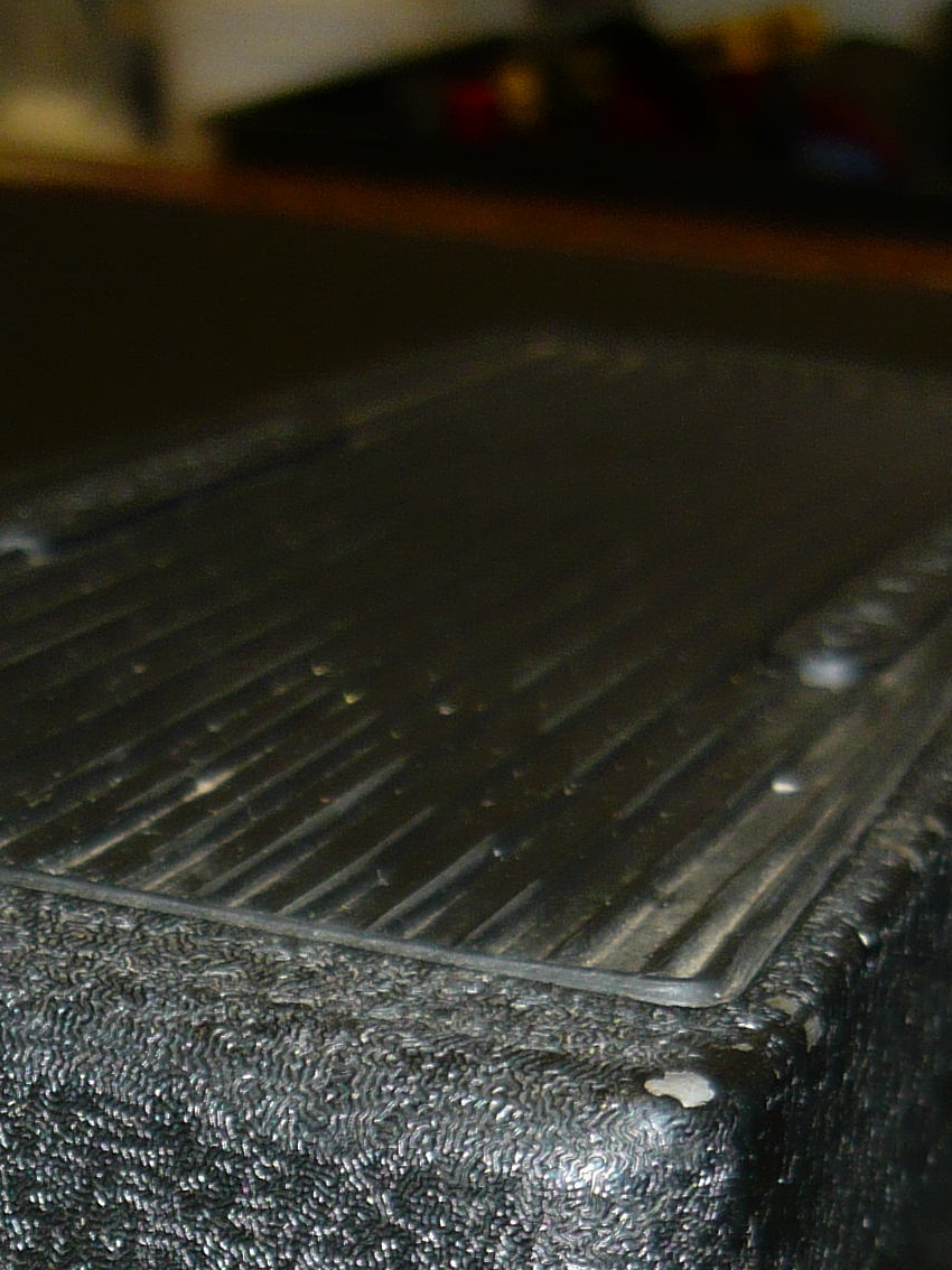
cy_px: 1687
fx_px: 3485
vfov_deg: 19.0
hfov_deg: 15.4
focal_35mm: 95
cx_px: 115
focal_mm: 5.5
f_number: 2.8
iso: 100
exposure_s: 1/30
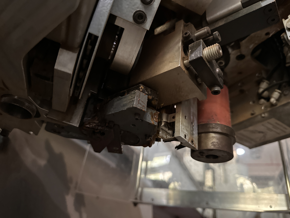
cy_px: 109
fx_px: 201
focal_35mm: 24
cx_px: 145
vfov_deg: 56.8
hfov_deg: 71.6
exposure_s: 1/33
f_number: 1.78
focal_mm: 6.86
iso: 1000
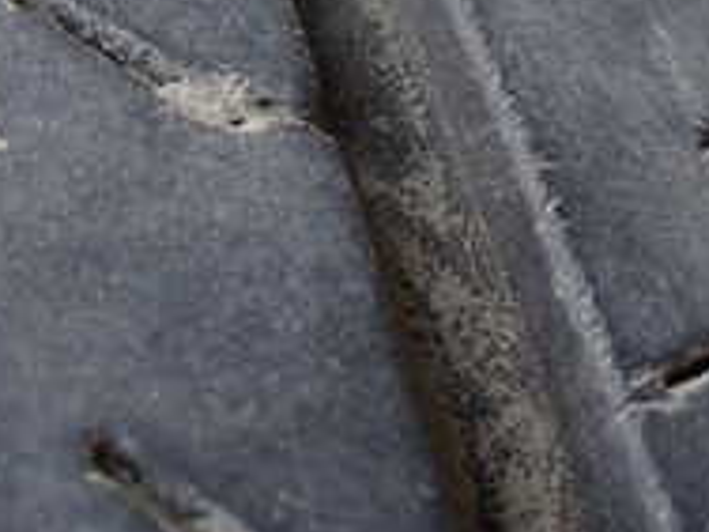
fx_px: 1966
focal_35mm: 96
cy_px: -57
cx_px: -309
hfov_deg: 18.4
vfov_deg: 15.0
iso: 100
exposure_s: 1/125
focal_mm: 5.4
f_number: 2.3
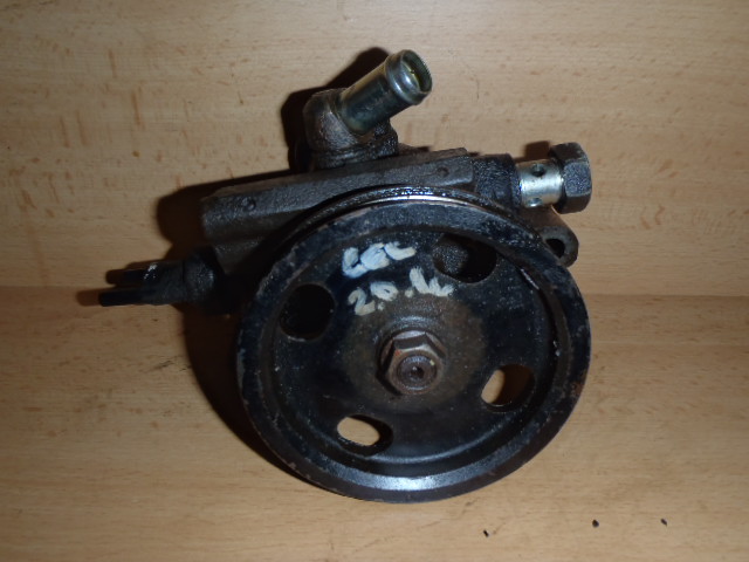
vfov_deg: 49.7
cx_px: 374
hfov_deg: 63.4
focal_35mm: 28
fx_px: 606
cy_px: 281
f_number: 3.9
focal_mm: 5
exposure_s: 1/30
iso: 100
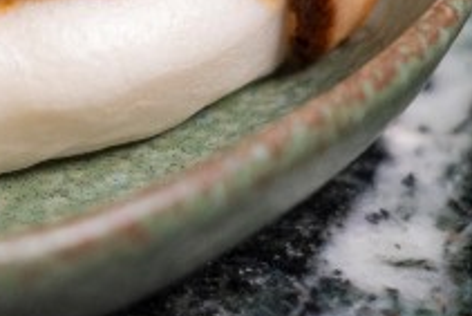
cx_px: -271
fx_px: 2926
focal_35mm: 223
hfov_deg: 9.0
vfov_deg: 6.1
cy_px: -193
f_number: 4
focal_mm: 47
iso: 1600
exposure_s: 1/160
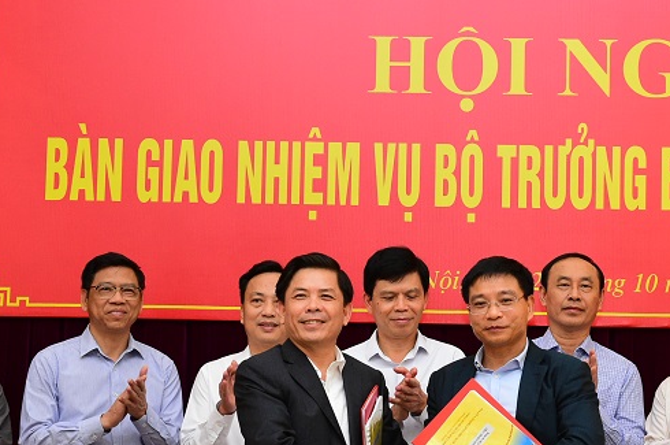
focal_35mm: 102
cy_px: 334
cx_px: 496
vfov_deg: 13.3
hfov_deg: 19.9
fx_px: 1895
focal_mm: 50
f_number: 5
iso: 3200
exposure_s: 1/200
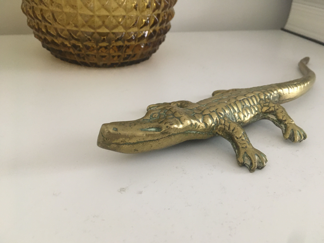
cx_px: 162
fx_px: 271
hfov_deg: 61.7
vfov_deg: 48.2
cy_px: 122
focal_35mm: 29
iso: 200
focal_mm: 4.15
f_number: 2.2
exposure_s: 1/20
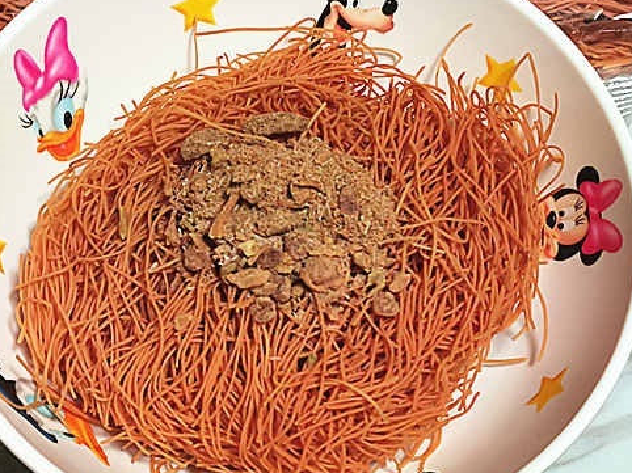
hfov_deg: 22.2
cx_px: 414
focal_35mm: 88
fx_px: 1606
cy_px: 240
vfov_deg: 16.8
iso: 250
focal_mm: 5.56
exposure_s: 1/50
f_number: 1.6
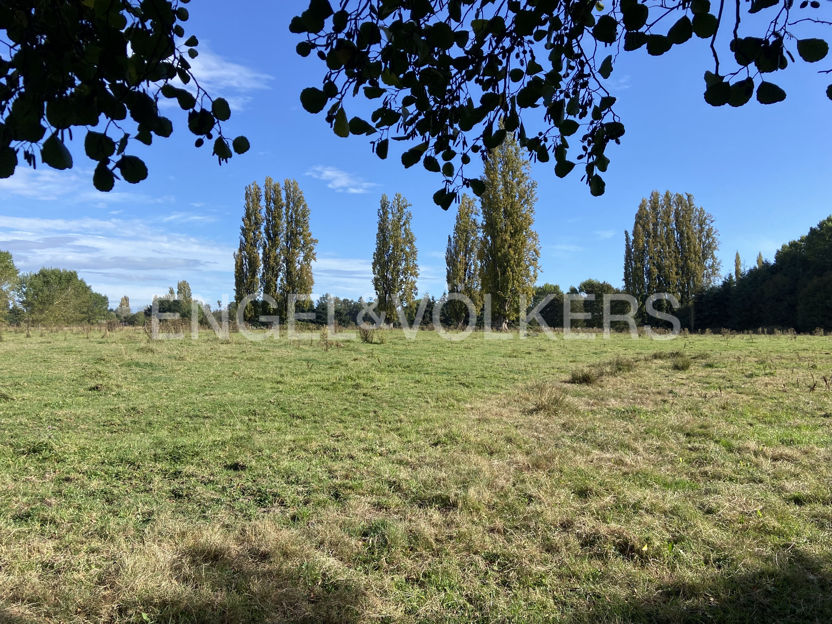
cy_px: 312
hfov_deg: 67.3
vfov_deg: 53.1
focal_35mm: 26
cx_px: 416
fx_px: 625
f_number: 1.8
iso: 32
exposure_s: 1/1996
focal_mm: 4.25
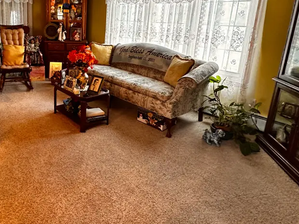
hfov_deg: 61.5
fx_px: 233
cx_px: 74
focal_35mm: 27
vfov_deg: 50.1
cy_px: 69
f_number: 2.2
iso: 500
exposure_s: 1/60
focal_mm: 2.22
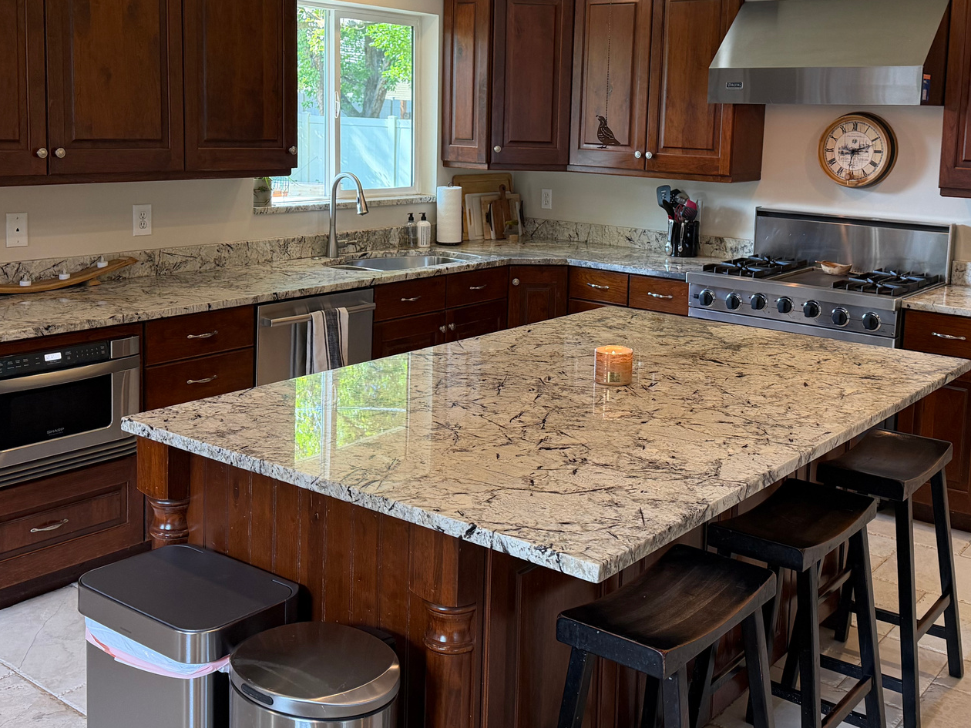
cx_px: 521
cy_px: 236
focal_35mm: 39
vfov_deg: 36.4
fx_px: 1094
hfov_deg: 47.8
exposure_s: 1/120
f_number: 1.78
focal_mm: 6.76
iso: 320
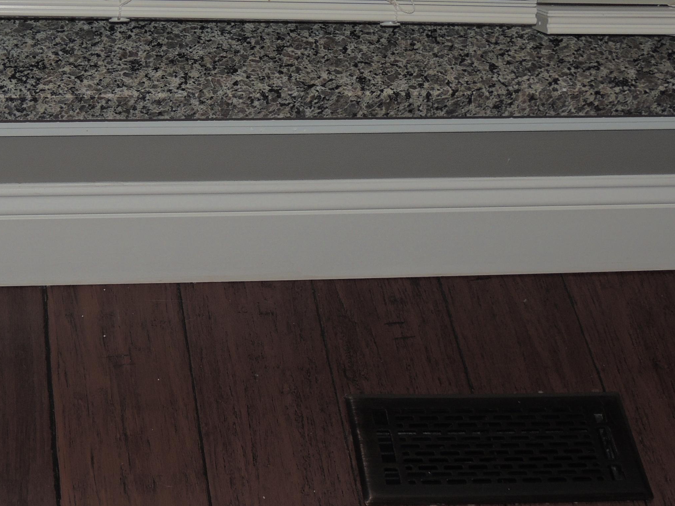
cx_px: 202
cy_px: 173
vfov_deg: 18.2
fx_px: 1580
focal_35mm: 81
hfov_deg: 24.0
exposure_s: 1/40
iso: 200
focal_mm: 9.8
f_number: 3.7
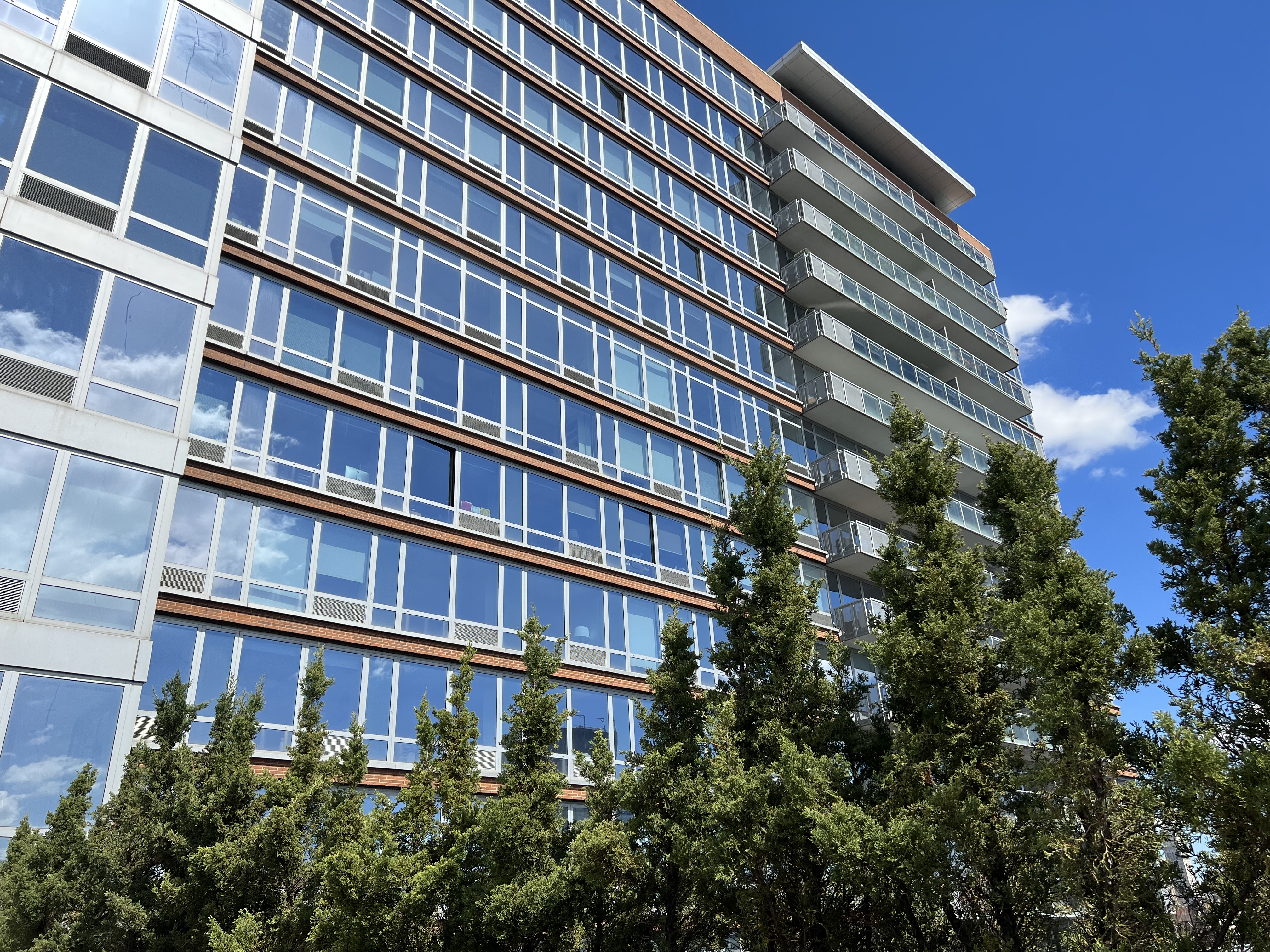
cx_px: 635
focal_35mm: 26
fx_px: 954
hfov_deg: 67.3
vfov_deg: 53.1
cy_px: 476
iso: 50
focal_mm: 5.7
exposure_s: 1/5882
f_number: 1.5
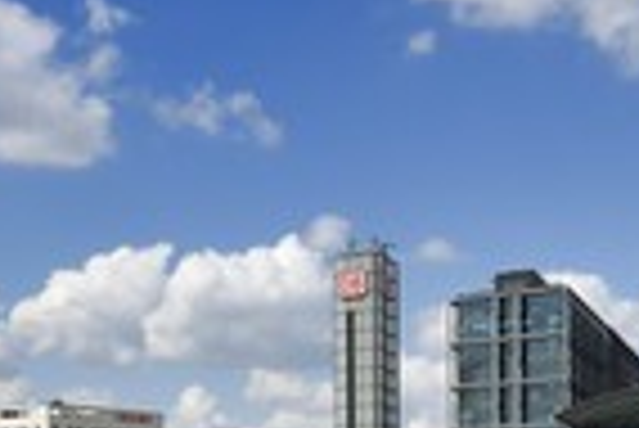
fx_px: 1262
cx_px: 562
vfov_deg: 18.0
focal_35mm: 71
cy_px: 550
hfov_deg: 27.5
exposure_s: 1/200
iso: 200
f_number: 16
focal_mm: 24
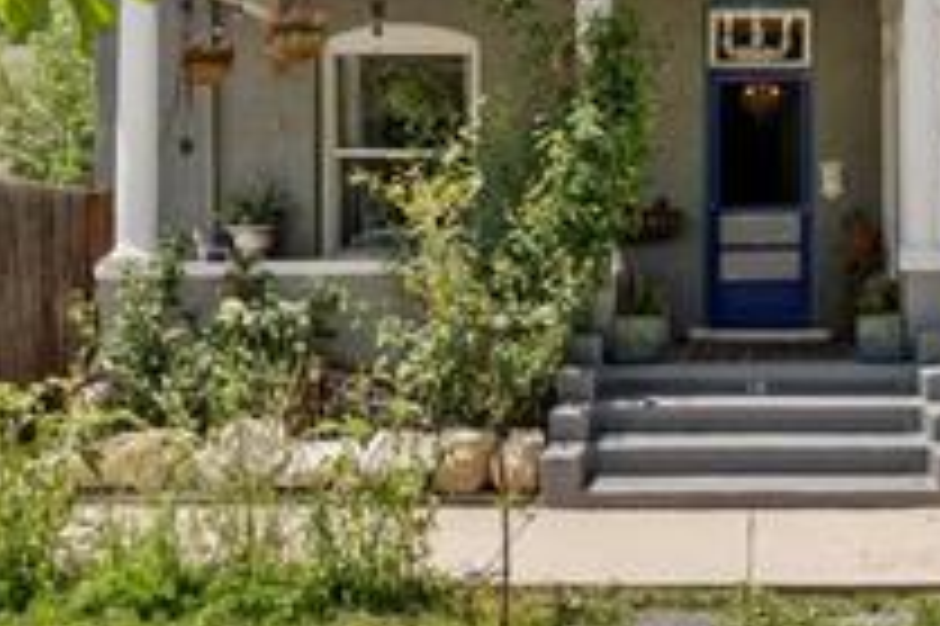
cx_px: 783
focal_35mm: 51
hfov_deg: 37.5
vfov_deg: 26.6
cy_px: 225
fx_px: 1318
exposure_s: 1/400
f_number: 9
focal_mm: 16.5
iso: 320
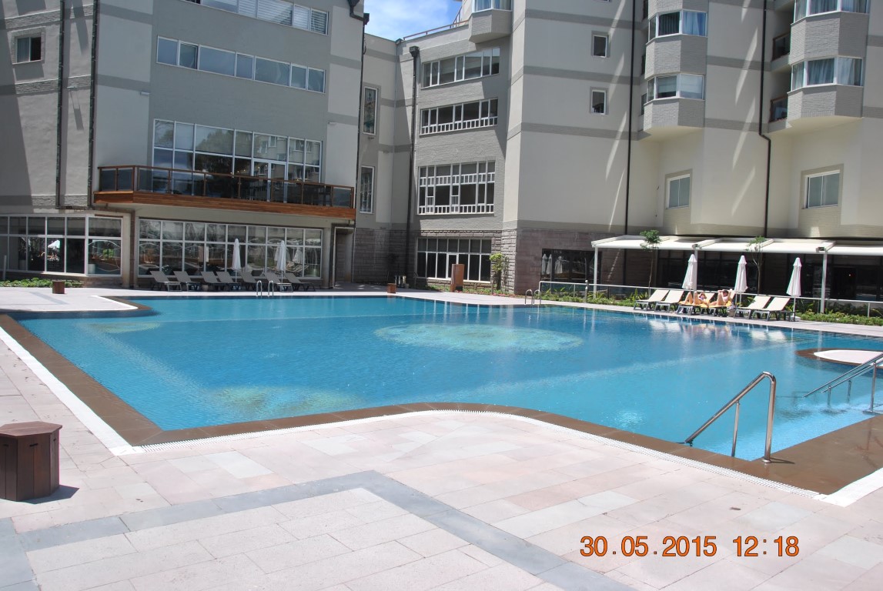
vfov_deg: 48.1
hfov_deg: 67.3
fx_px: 663
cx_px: 442
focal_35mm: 27
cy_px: 296
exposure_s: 1/250
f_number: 8
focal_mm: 18
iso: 100
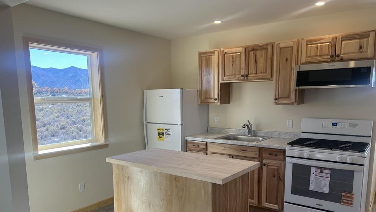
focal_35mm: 29
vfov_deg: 39.8
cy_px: 139
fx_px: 289
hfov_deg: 66.1
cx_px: 190
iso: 50
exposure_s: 1/342
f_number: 1.5
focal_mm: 5.7
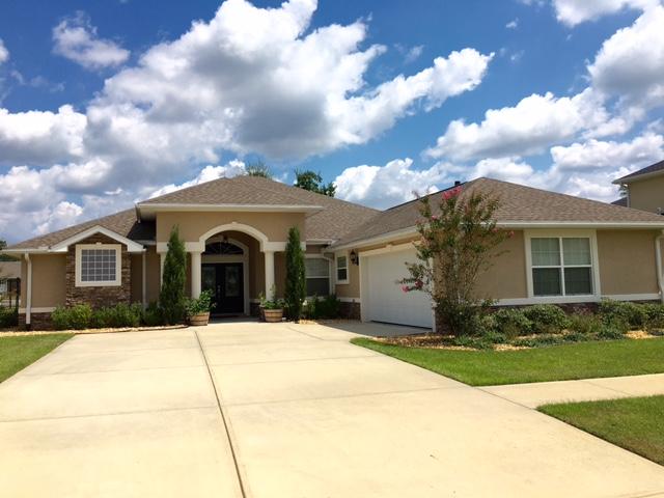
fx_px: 556
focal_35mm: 29
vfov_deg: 48.2
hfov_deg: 61.7
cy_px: 249
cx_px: 332
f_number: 2.2
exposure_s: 1/2849
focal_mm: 4.15
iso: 25
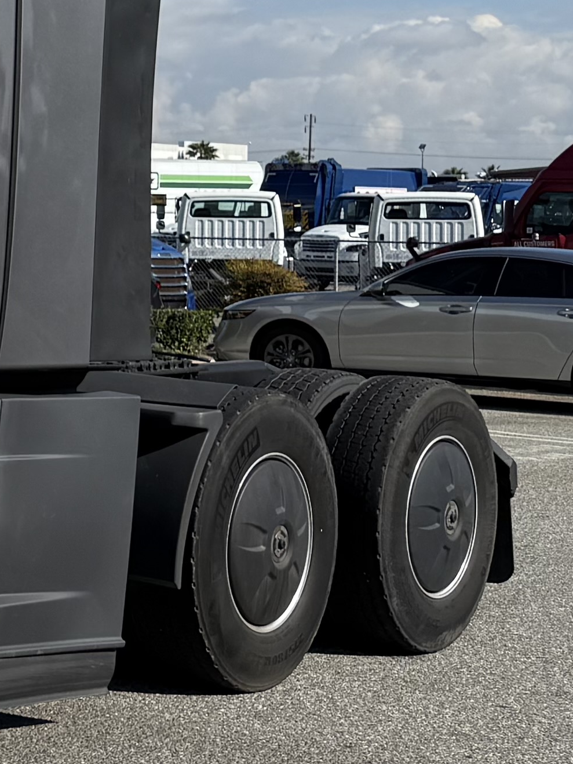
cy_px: 195
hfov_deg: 11.2
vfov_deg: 18.8
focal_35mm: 104
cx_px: -912
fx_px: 2295
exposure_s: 1/6711
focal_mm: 6.76
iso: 80
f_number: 1.78
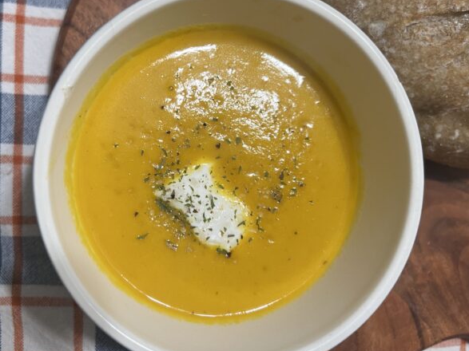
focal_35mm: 34
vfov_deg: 41.7
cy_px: 150
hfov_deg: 53.6
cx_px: 191
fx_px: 461
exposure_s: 1/60
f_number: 1.5
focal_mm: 5.7
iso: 100
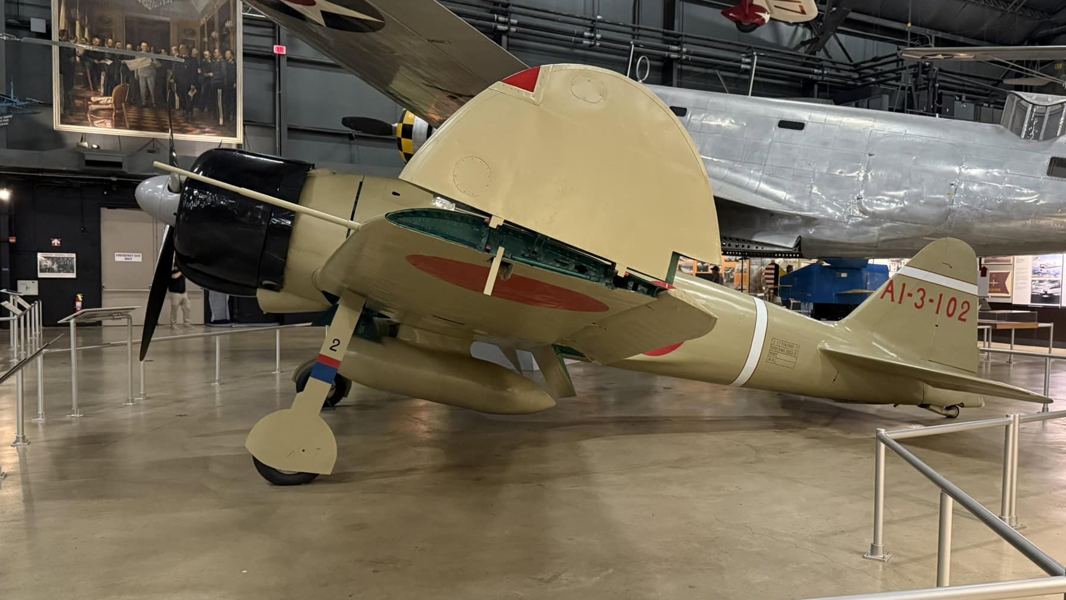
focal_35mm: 30
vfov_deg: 38.9
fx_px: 848
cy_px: 317
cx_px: 577
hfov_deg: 64.2
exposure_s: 1/40
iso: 1000
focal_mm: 6.8
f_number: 1.8
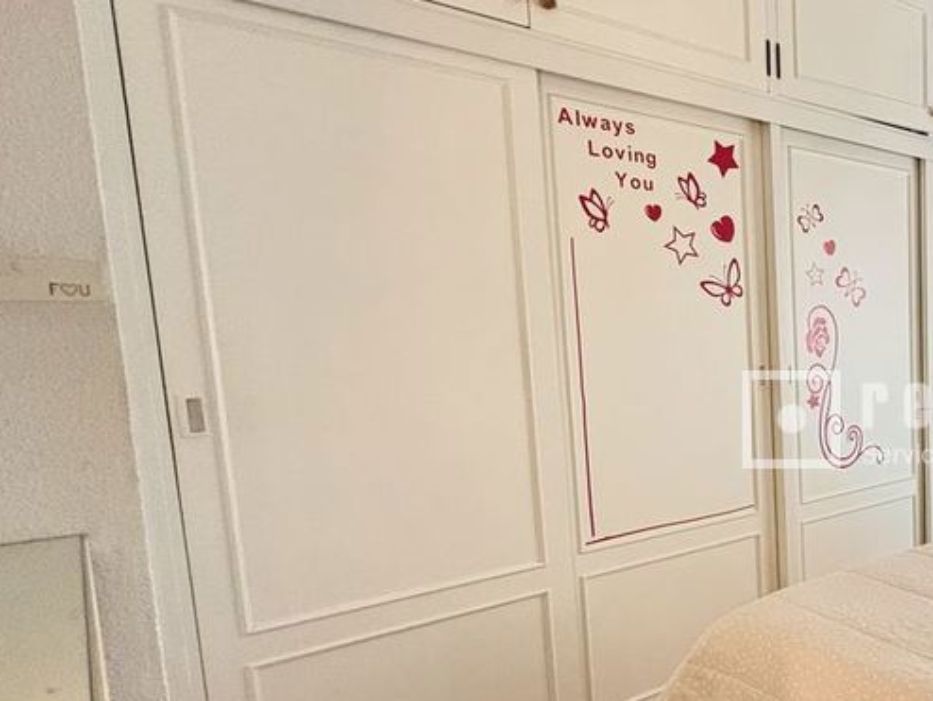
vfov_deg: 48.0
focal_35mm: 29
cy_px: 421
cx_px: 939
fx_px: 782
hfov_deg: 49.8
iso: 640
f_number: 2.2
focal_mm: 2.22
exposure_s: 1/60
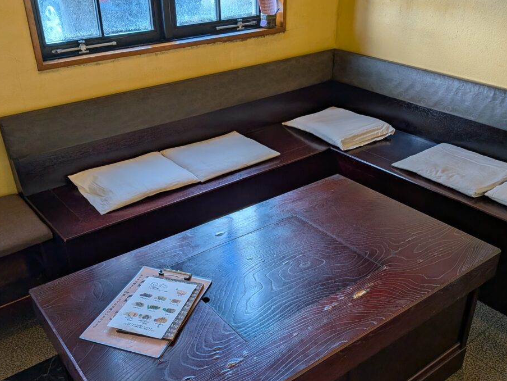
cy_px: 211
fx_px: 498
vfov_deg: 41.7
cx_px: 264
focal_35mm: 34
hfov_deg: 53.9
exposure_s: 1/50
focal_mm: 4.53
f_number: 1.7
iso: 39
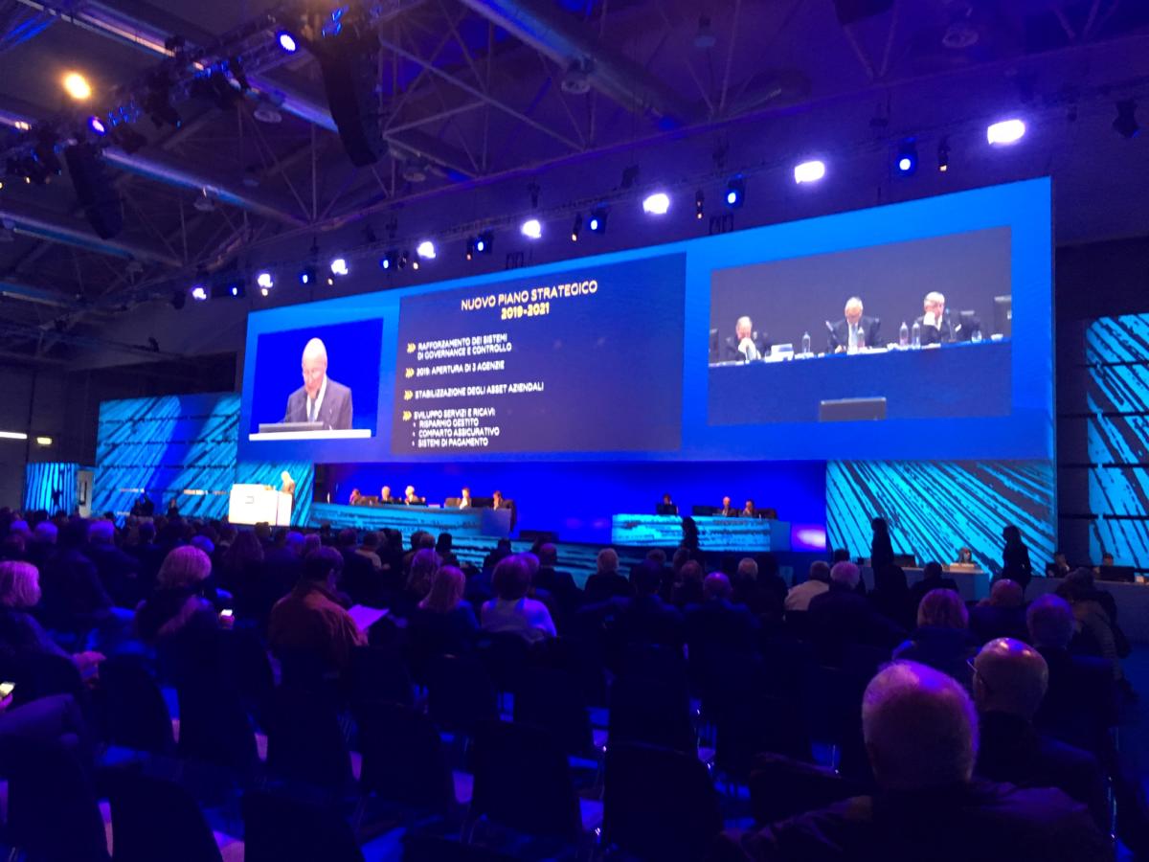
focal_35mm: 29
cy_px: 431
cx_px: 574
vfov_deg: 48.2
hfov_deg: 61.7
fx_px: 963
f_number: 2.2
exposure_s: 1/20
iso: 200
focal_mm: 4.15
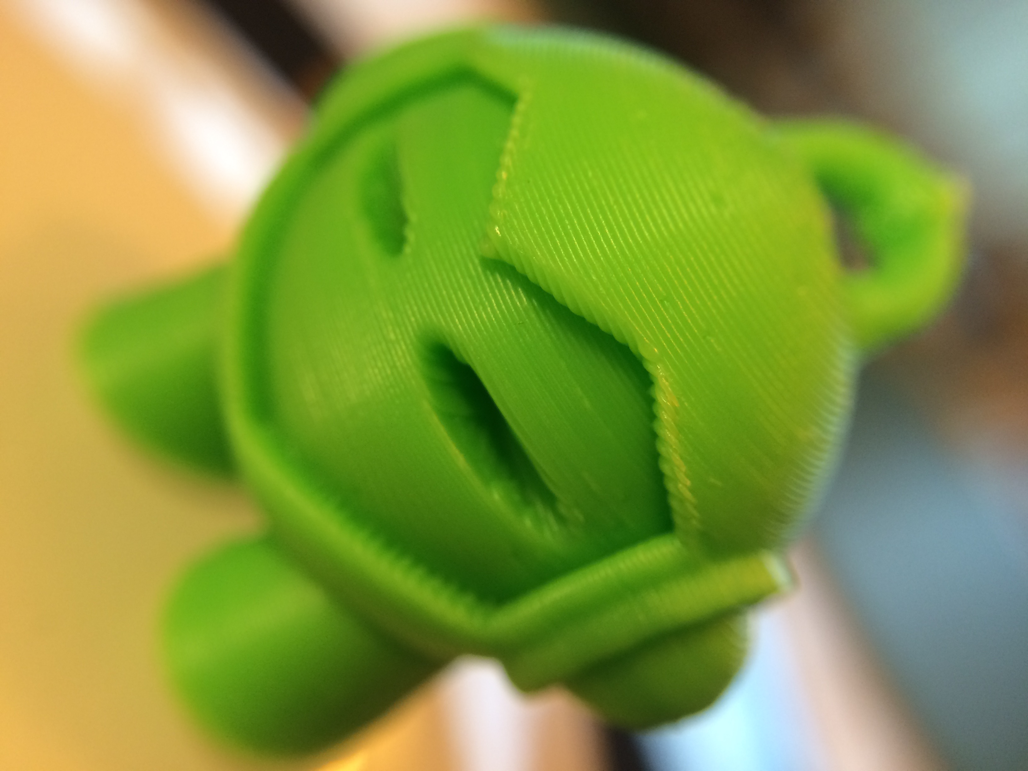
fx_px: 861
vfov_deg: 48.2
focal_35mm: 29
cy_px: 386
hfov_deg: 61.7
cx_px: 514
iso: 64
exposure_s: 1/33
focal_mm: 4.15
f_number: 2.2
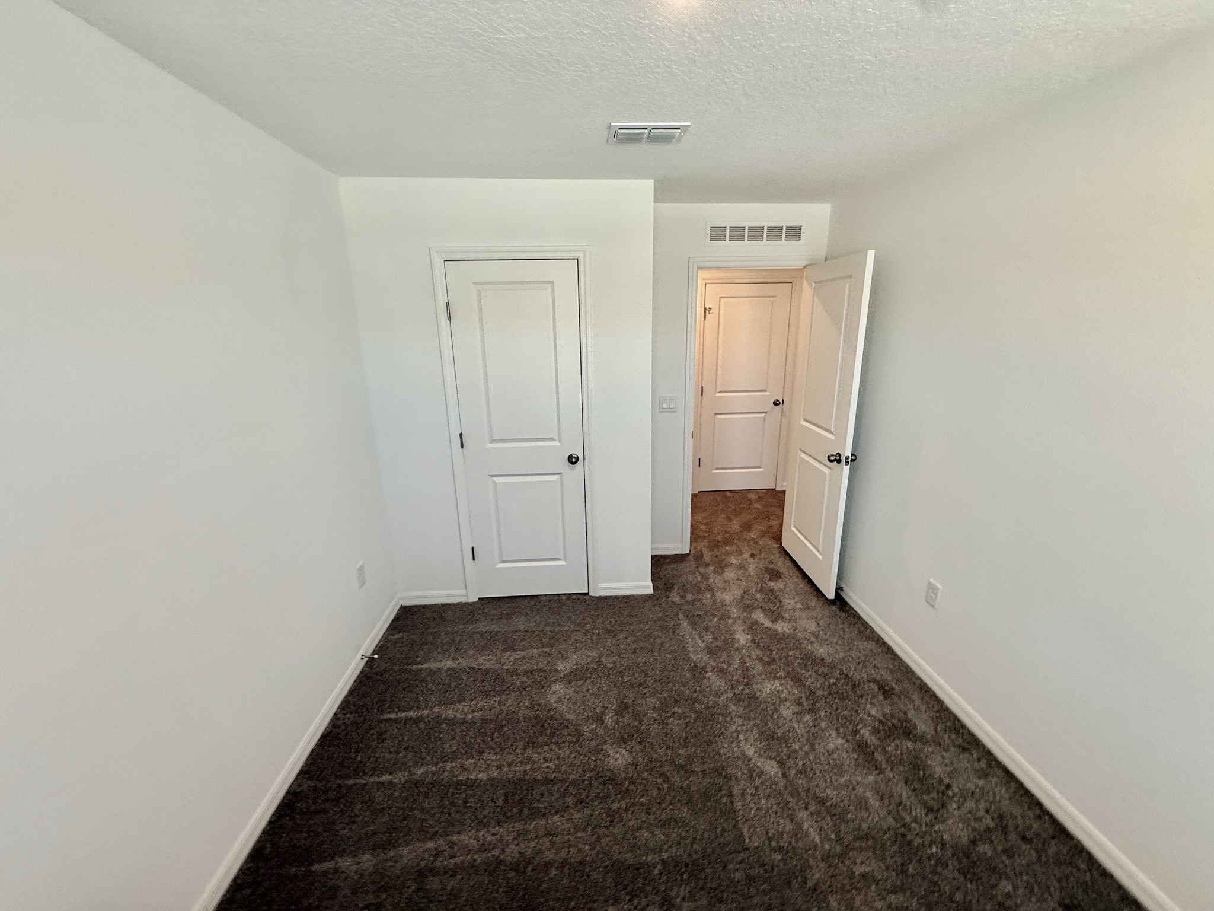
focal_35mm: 14
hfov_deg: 102.1
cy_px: 456
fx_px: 491
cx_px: 607
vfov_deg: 85.7
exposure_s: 1/120
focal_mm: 2.22
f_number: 2.2
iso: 80
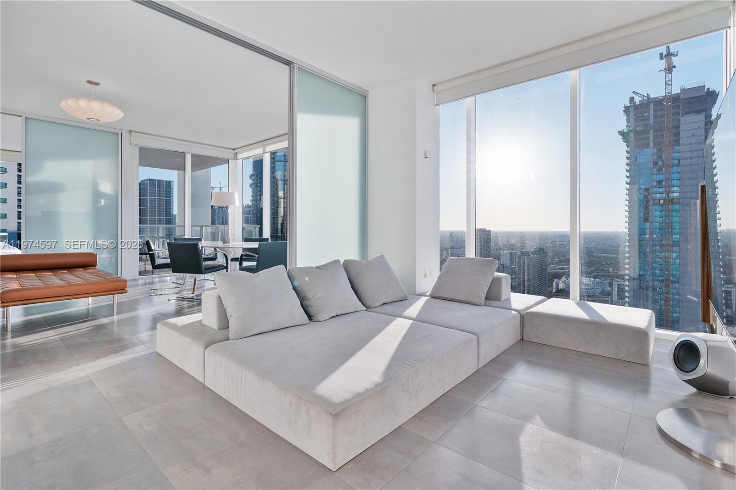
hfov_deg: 96.7
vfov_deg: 73.7
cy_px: 245
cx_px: 368
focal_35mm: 16
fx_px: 327
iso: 640
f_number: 8
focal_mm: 16
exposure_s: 1/500
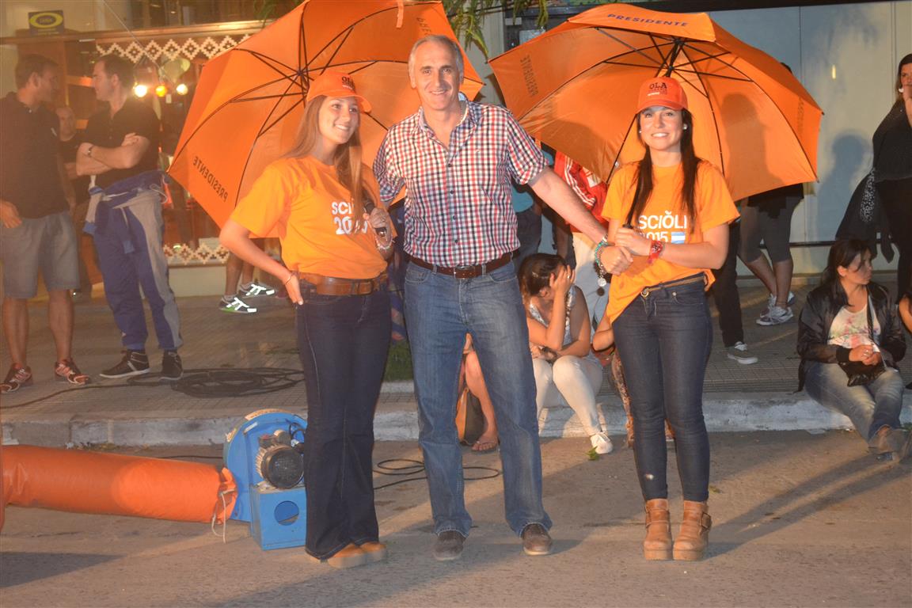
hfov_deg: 37.9
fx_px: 1330
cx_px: 456
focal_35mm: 52
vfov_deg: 25.8
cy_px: 304
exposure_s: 1/60
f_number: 5
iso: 2200
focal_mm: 35
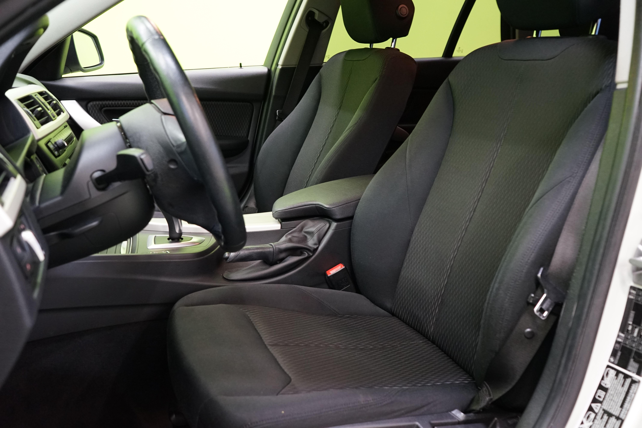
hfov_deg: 60.3
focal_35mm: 31
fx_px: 553
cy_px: 214
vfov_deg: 42.3
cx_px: 321
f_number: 5.6
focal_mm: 31
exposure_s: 1/15
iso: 2500
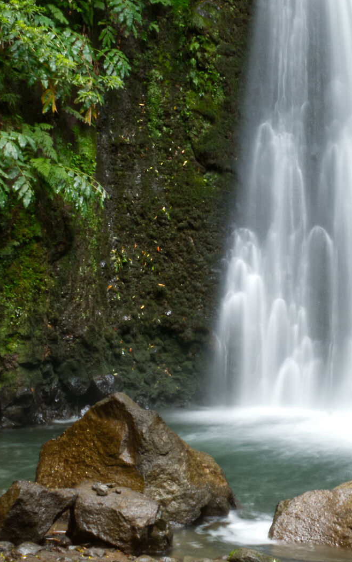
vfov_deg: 25.7
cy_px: 229
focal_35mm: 80
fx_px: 1230
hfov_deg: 16.1
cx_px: 311
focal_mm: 23
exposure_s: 2.5
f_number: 25
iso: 50
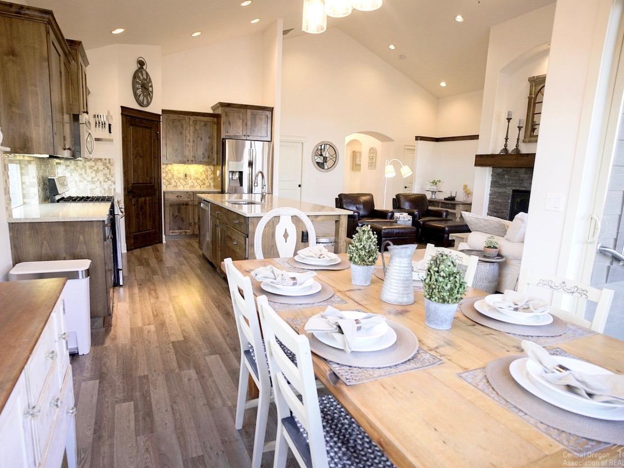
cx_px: 287
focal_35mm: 20
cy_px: 239
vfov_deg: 66.0
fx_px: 361
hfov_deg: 81.6
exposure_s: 1/80
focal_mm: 18
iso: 640
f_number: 4.5
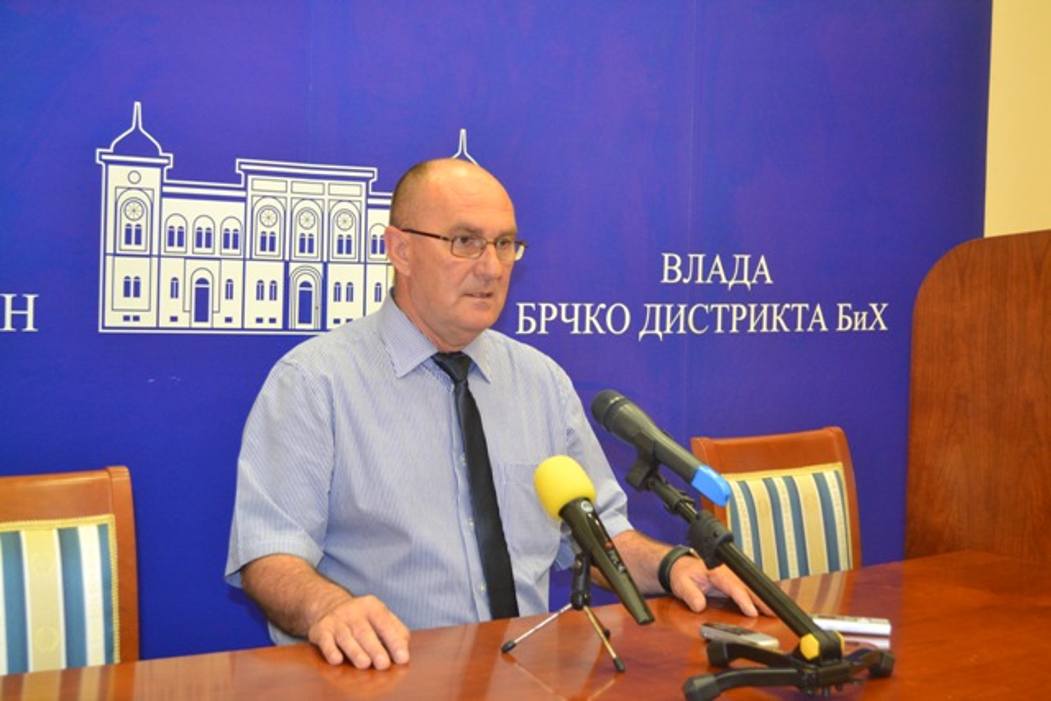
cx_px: 526
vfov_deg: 25.8
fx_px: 1533
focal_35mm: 52
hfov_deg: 37.8
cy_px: 350
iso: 1600
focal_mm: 35
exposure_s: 1/60
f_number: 5
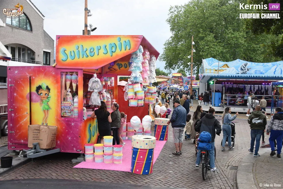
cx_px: 142
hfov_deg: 57.2
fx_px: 259
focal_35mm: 33
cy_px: 94
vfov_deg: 40.0
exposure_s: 1/500
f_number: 3.8
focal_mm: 22
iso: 500
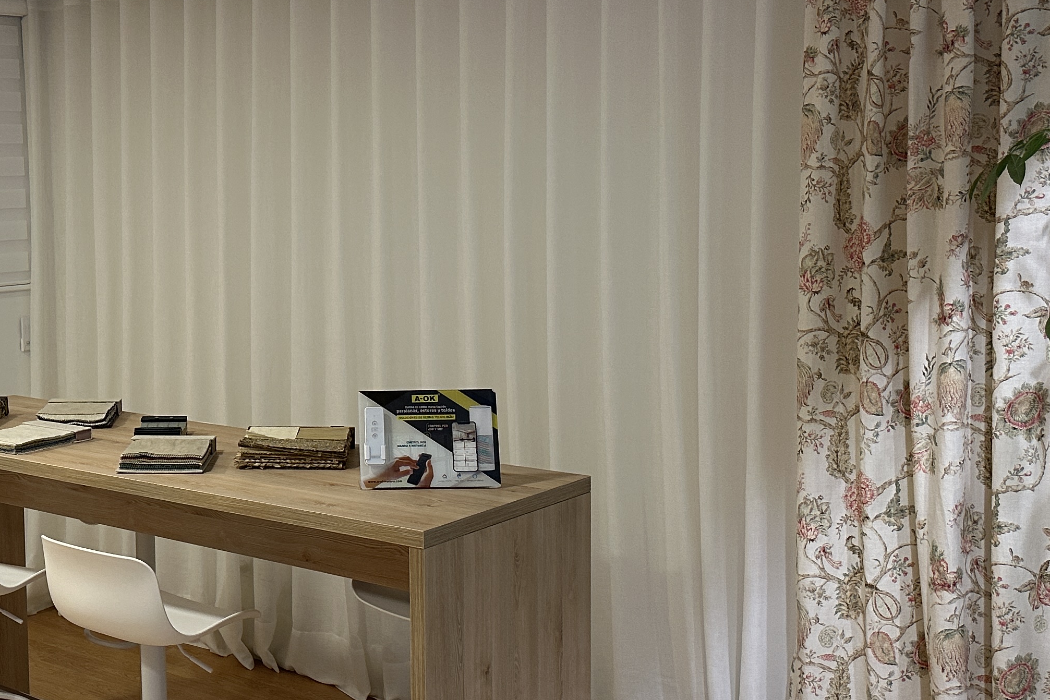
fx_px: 1458
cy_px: 331
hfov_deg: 38.3
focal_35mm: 50
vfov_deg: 27.0
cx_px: 223
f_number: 1.78
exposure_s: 1/100
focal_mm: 6.86
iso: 200
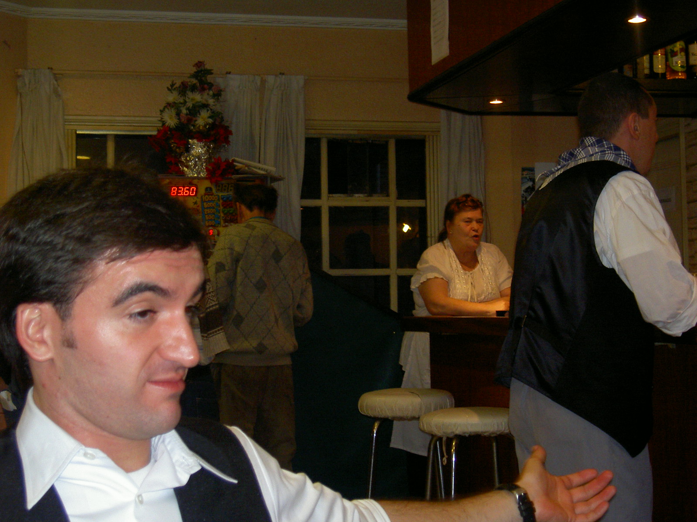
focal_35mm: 55
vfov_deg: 26.6
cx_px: 348
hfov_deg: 34.9
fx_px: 1107
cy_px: 261
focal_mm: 11.3
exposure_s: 1/68.5
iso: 100
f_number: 3.3
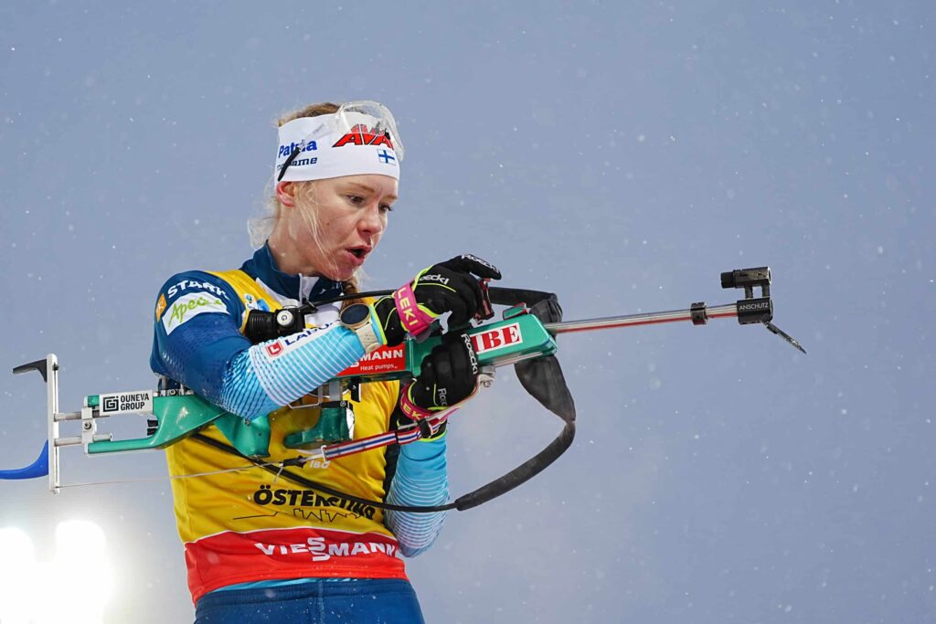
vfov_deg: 8.9
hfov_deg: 13.2
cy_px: 312
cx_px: 468
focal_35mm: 155
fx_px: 4030
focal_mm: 155
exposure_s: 1/1250
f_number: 2.8
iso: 640
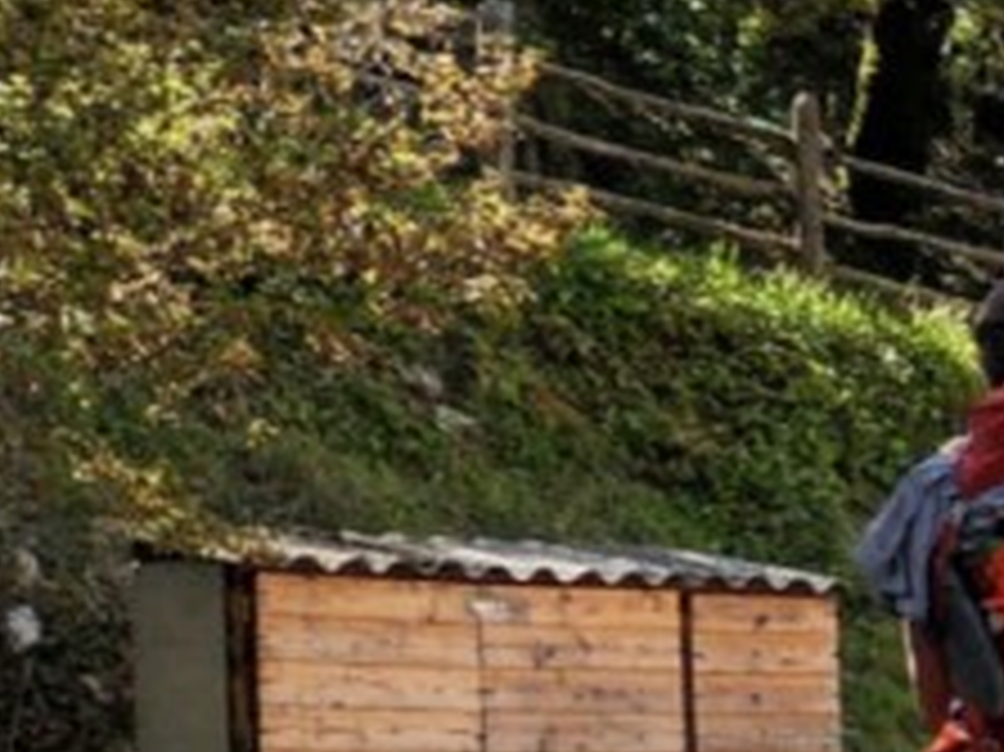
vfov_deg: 8.8
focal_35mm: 165
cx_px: 3129
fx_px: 4783
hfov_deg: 9.2
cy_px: 1090
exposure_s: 1/523
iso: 12
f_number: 1.8
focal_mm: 6.4
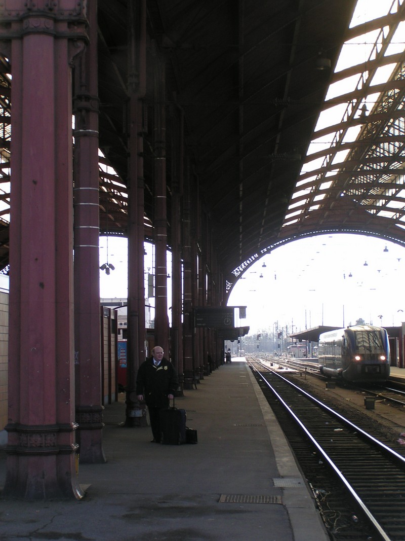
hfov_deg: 20.4
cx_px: 202
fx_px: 1123
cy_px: 270
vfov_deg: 27.0
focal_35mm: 72
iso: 50
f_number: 5
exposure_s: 1/125
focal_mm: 11
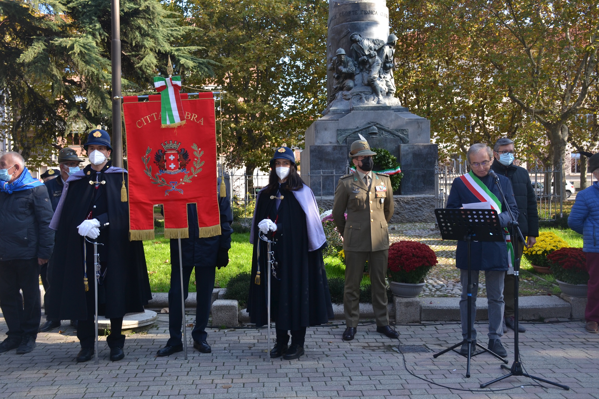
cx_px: 300
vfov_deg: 34.2
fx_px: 649
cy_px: 200
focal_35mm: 39
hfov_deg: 49.6
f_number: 6.3
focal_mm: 26
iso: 100
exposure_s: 1/60
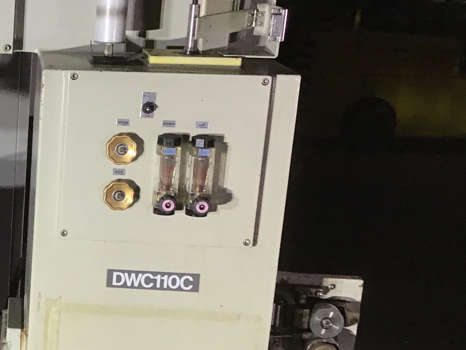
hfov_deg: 23.7
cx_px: -93
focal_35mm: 75
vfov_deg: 19.6
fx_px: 1010
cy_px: 197
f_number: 2.4
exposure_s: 1/30
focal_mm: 3.3
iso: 64
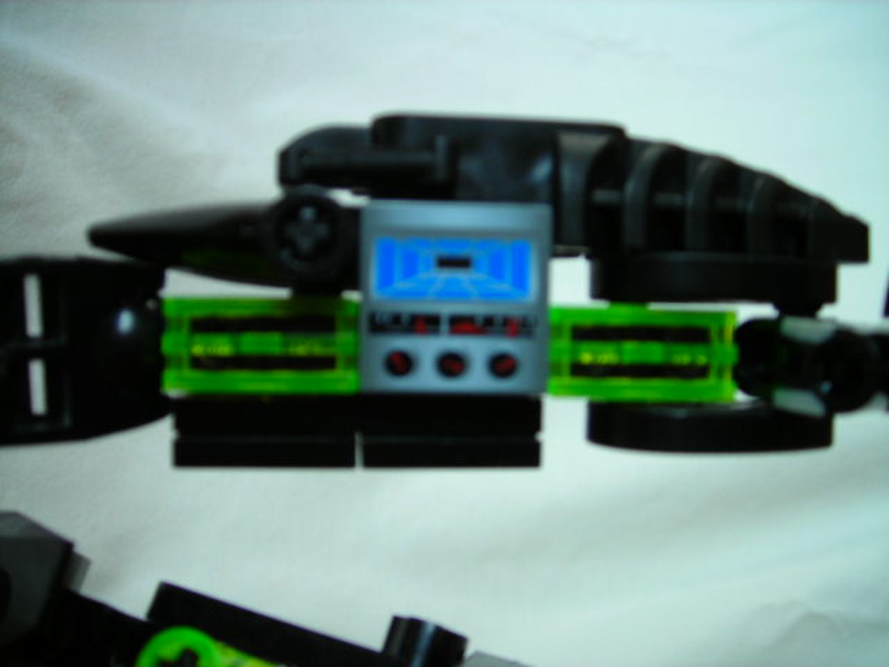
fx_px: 976
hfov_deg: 49.0
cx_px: 444
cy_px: 334
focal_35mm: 38
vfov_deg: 37.7
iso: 50
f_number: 3.2
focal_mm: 6.3
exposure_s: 1/18.7
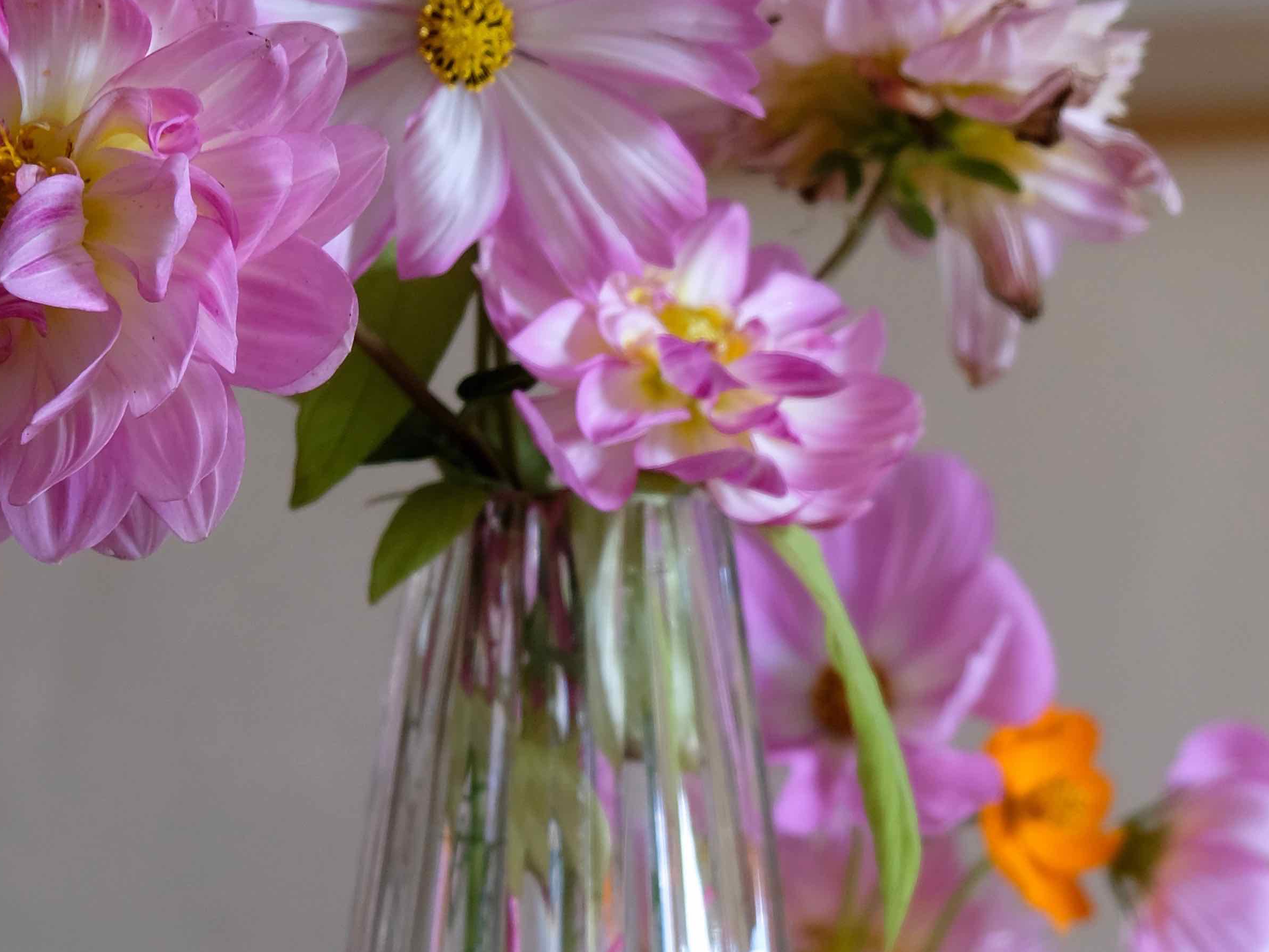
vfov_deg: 10.9
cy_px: 788
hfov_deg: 14.5
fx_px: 4986
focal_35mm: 136
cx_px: 567
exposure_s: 1/60
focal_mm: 37.4
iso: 500
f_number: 3.6
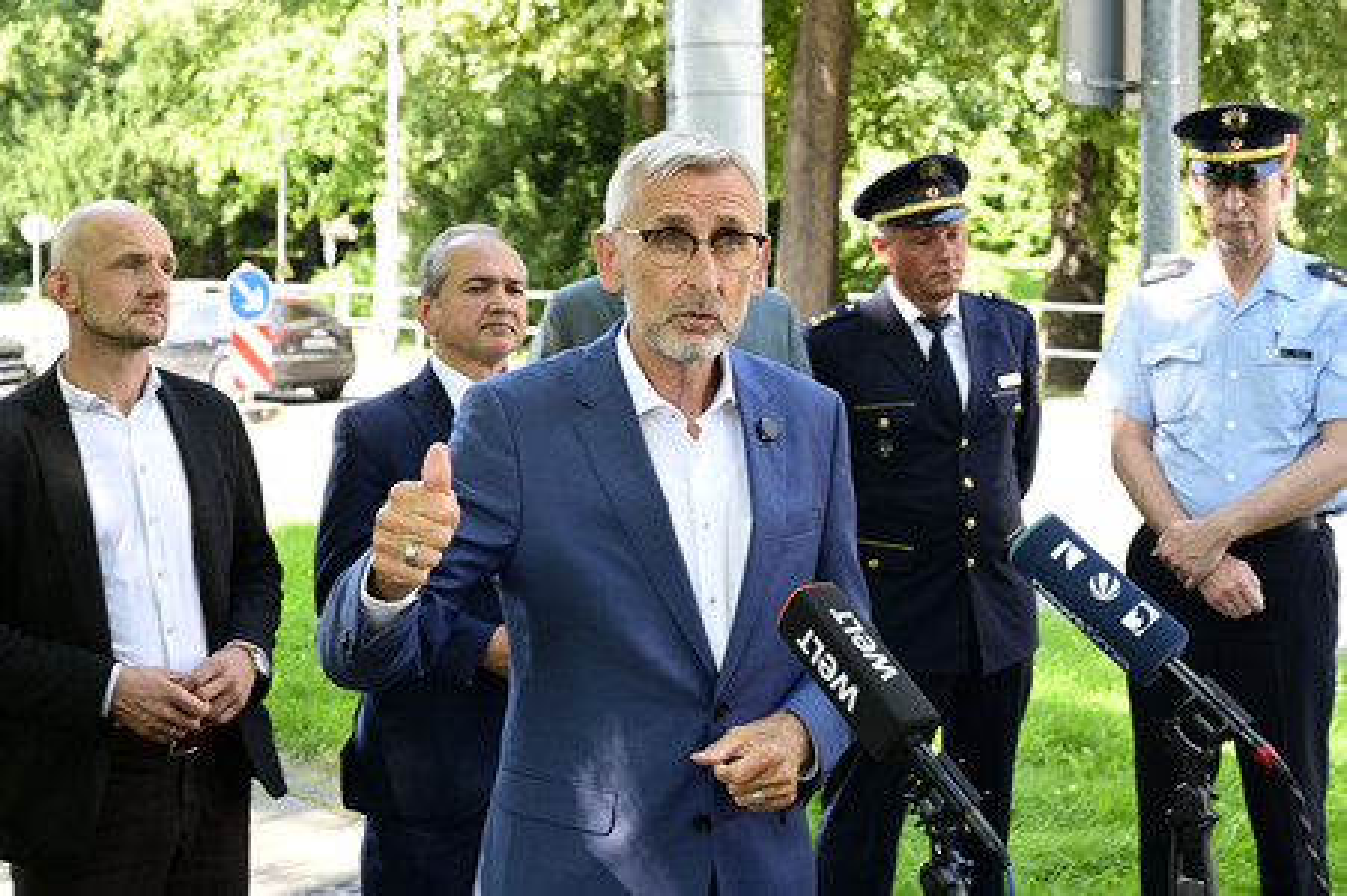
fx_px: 1944
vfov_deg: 26.0
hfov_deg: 38.2
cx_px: 674
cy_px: 448
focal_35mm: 52
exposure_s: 1/200
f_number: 7.1
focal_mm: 52
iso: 1000
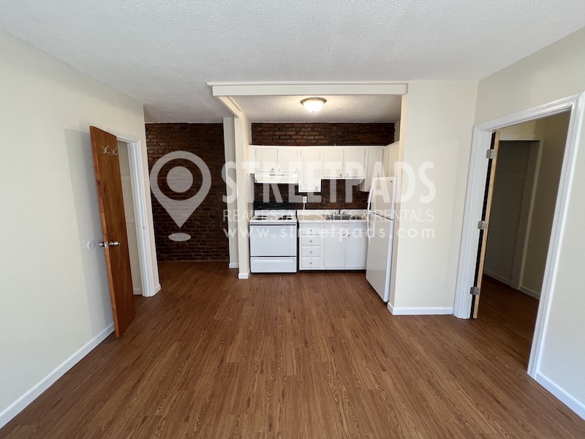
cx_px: 292
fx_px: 220
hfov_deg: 106.2
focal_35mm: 13
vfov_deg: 89.9
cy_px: 220
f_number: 1.8
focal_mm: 1.57
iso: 160
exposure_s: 1/60
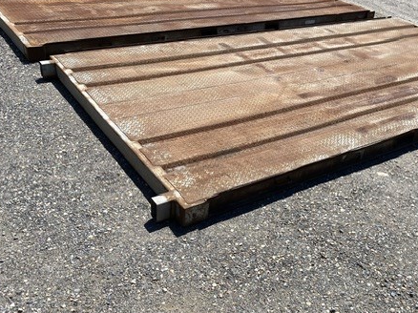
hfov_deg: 48.5
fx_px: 459
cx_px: 263
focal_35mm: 38
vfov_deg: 37.7
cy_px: 156
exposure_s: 1/3300
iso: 32
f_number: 1.8
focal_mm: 4.25
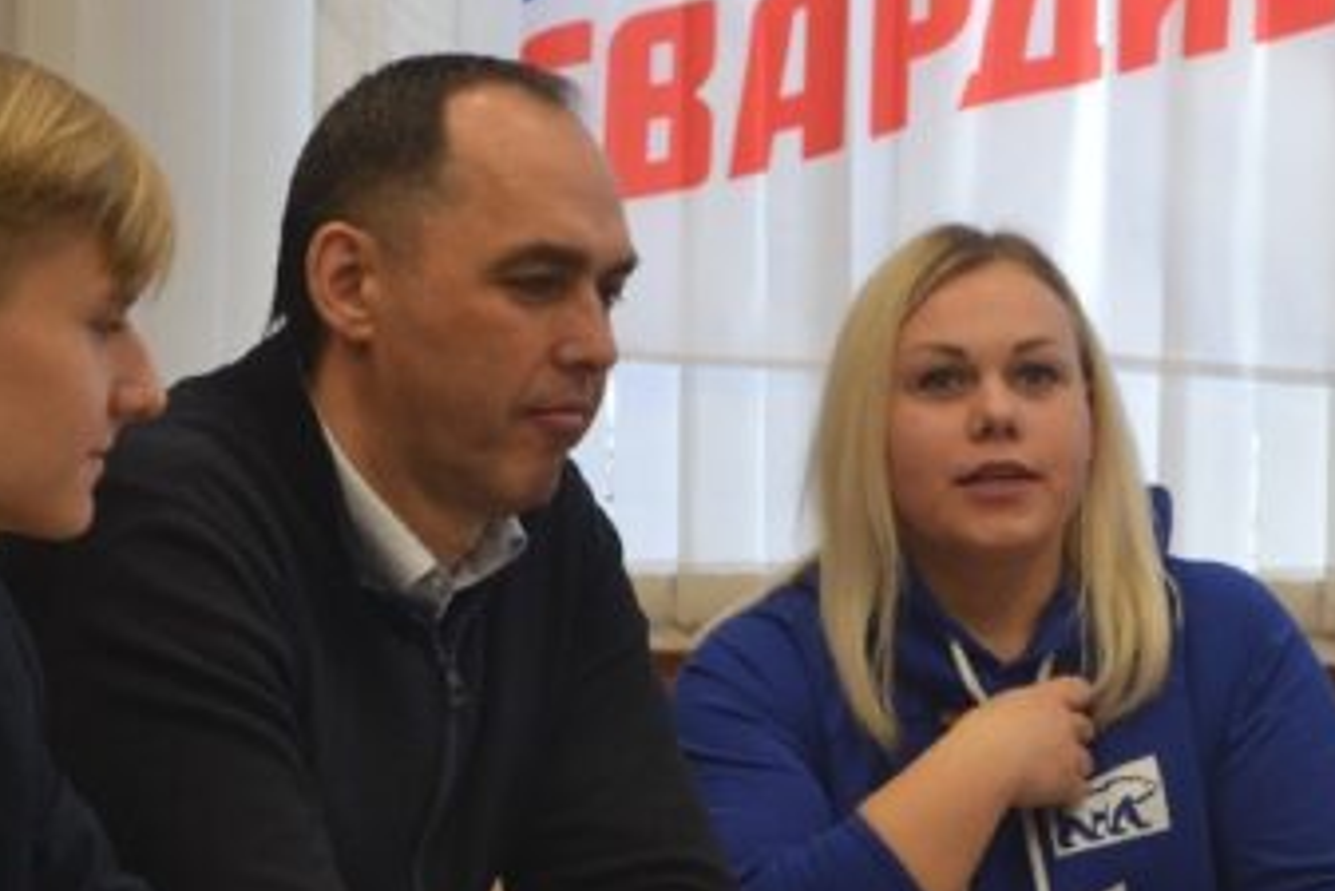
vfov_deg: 10.6
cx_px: 915
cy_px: 396
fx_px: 4823
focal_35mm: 130
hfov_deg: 15.7
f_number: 5.3
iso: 400
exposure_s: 1/50
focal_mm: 42
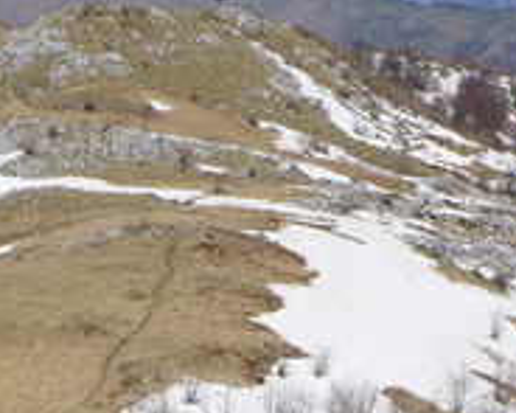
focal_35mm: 88
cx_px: 307
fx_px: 1343
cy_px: 334
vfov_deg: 17.3
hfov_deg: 21.7
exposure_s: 1/2000
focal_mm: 4.7
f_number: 3.5
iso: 80
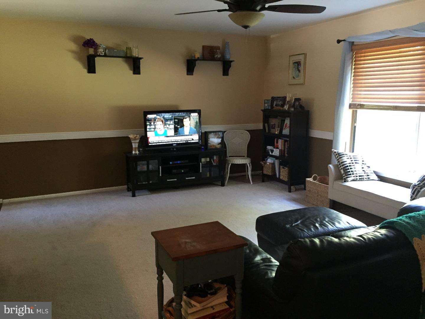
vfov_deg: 48.2
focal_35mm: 29
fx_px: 356
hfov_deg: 61.7
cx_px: 212
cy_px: 160
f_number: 2.2
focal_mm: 4.15
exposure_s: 1/15
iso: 250
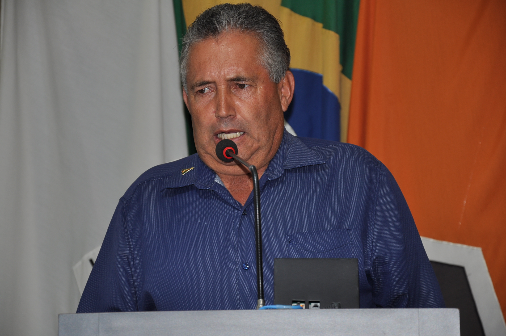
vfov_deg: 9.9
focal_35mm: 138
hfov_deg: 14.9
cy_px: 168
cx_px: 253
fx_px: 1937
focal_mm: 92
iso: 200
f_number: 5.6
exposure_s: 1/60
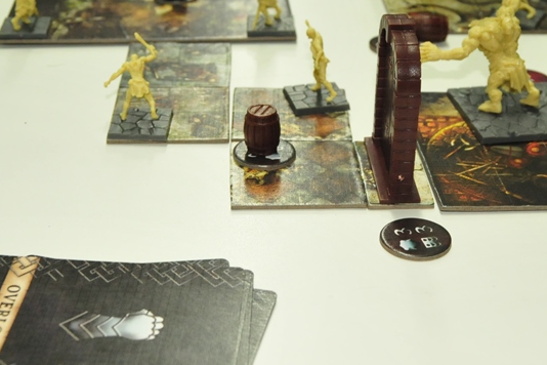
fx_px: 1048
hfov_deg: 29.2
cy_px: 143
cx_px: 264
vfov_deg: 19.7
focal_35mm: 69
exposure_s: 1/60
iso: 1400
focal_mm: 24
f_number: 5.6
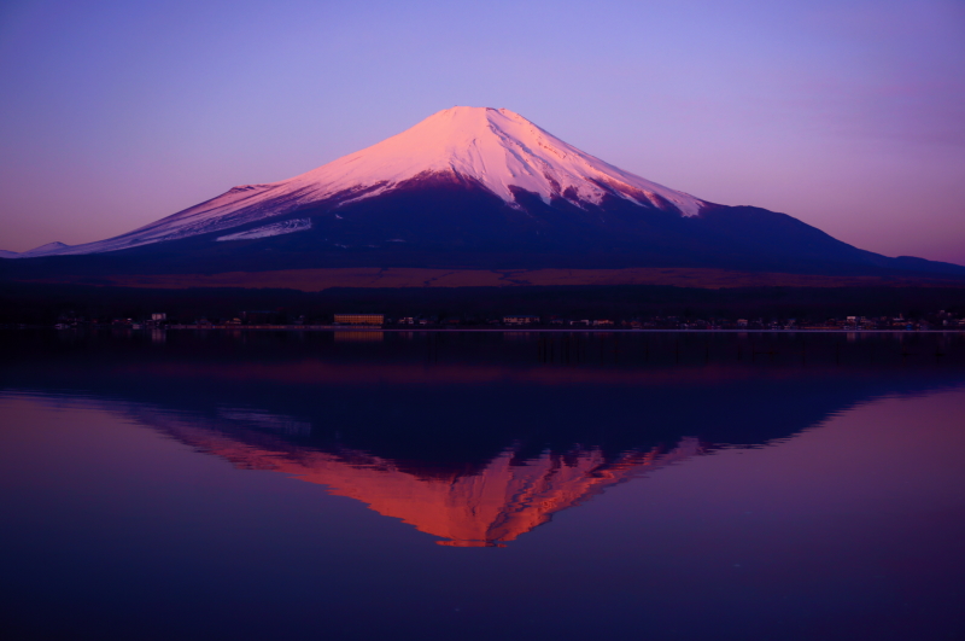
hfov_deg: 46.5
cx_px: 482
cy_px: 320
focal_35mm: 42
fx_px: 1124
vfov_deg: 31.8
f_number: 4.5
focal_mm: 28
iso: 100
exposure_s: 1/60
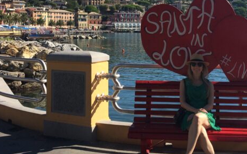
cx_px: 148
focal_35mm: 51
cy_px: 22
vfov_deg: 24.7
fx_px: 343
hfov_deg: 39.4
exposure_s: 1/1709
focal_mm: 4.15
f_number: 2.2
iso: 32
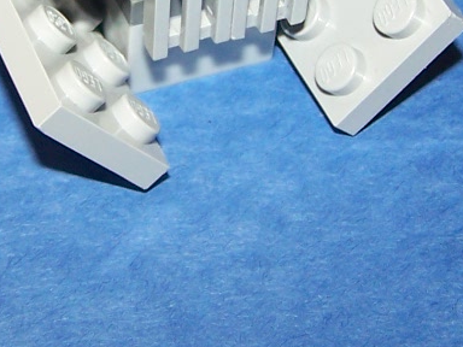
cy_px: 39
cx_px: 175
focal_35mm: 148
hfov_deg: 13.3
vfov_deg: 10.0
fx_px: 1980
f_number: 2.8
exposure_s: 1/60
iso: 80
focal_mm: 6.3
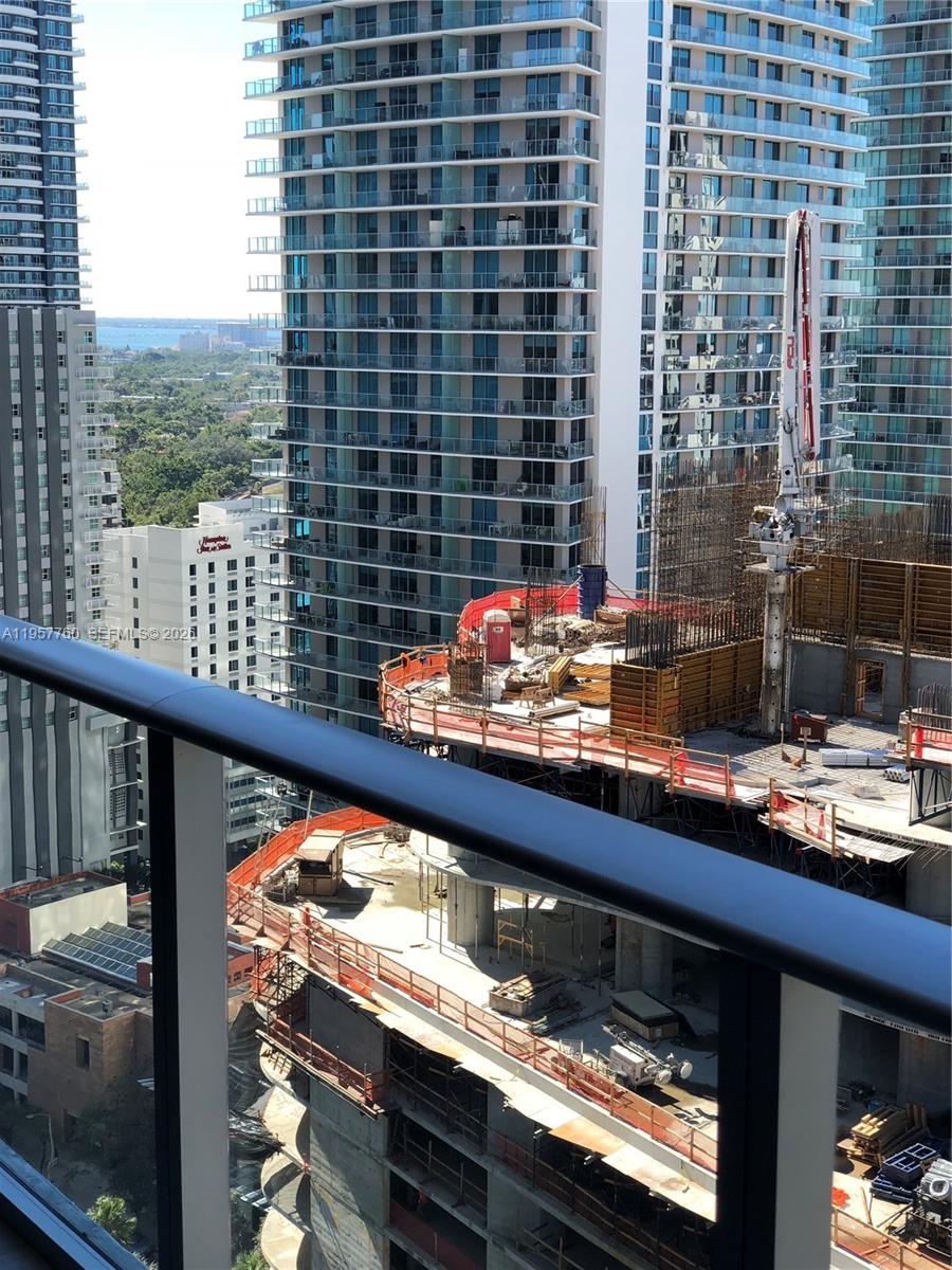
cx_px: 476
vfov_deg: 36.8
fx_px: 1907
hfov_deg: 28.0
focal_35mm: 52
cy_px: 635
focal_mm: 6
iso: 16
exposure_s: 1/385
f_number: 2.4
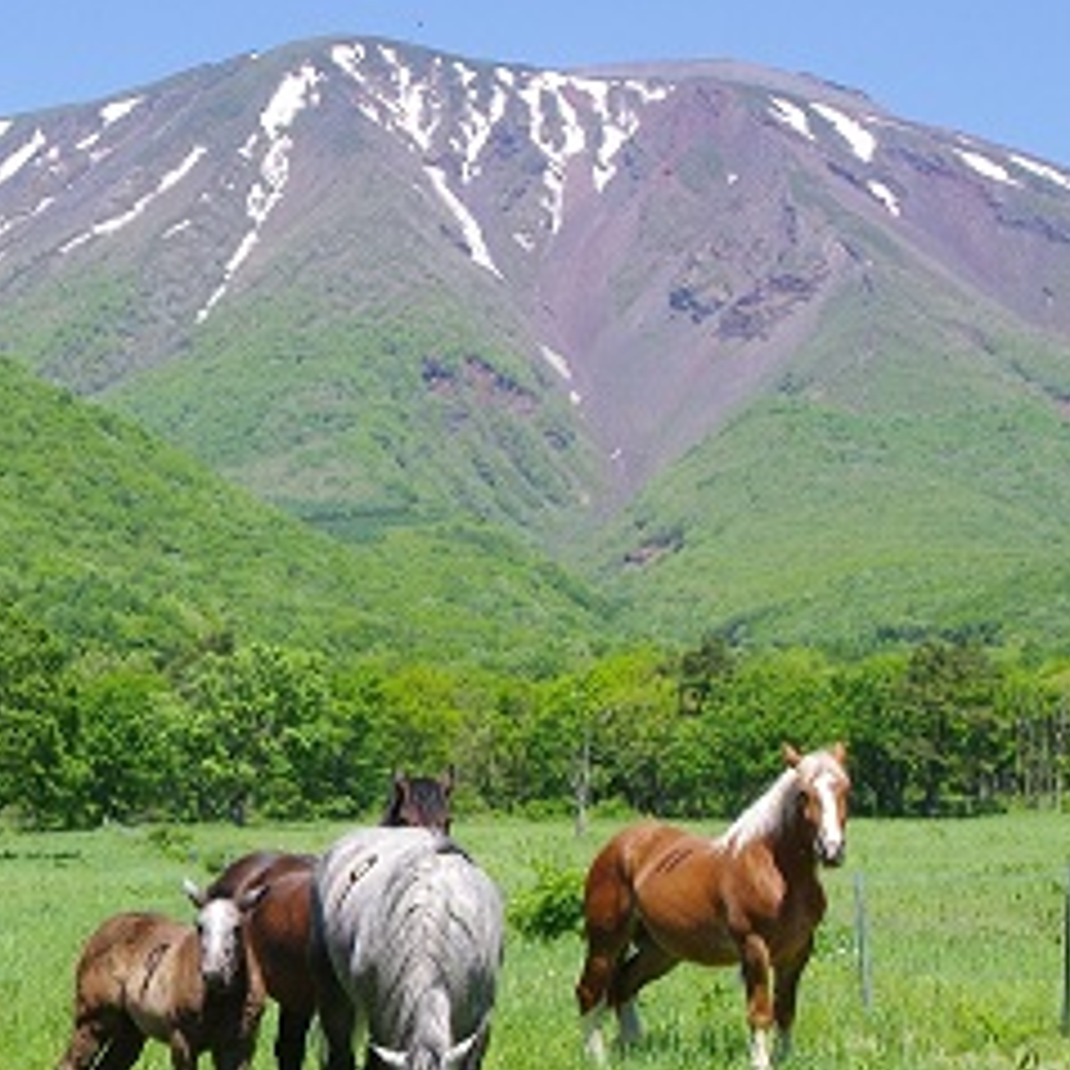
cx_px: 101
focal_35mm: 103
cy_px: 708
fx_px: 3598
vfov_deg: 16.9
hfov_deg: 16.7
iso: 400
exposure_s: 1/250
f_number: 11
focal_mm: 39
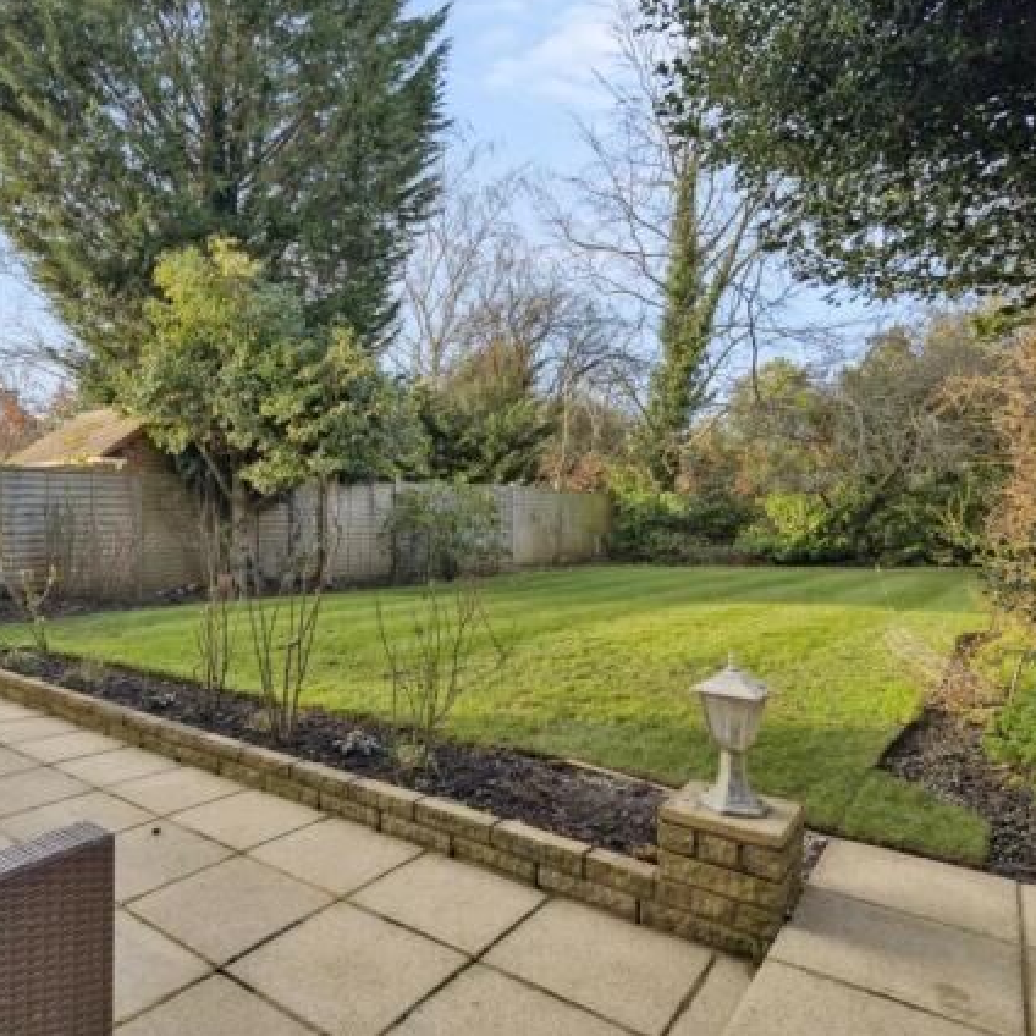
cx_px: 356
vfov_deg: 72.1
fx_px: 711
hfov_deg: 70.3
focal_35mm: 21
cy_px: 519
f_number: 8
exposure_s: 1/400
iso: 400
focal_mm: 16
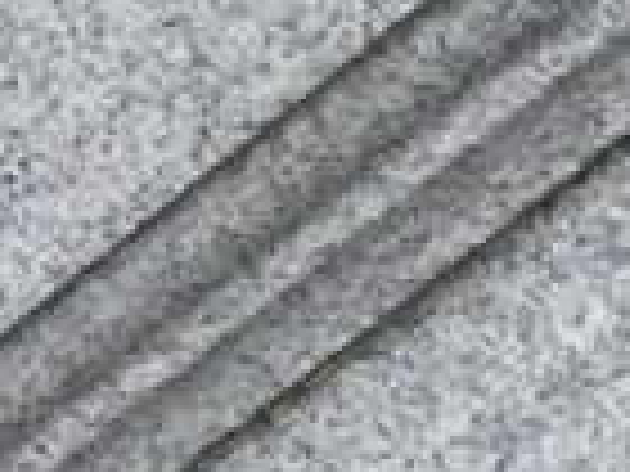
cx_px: 1791
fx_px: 3640
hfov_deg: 8.5
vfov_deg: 7.1
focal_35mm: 200
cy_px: 969
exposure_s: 1/529
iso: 25
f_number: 2.4
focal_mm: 3.3
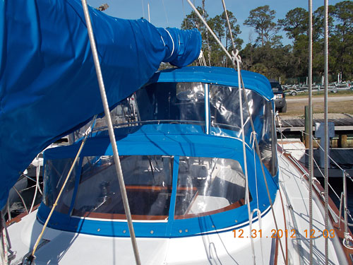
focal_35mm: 34
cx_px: 176
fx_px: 347
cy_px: 132
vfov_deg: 41.8
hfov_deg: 54.0
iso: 80
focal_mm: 6
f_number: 9.2
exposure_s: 1/250
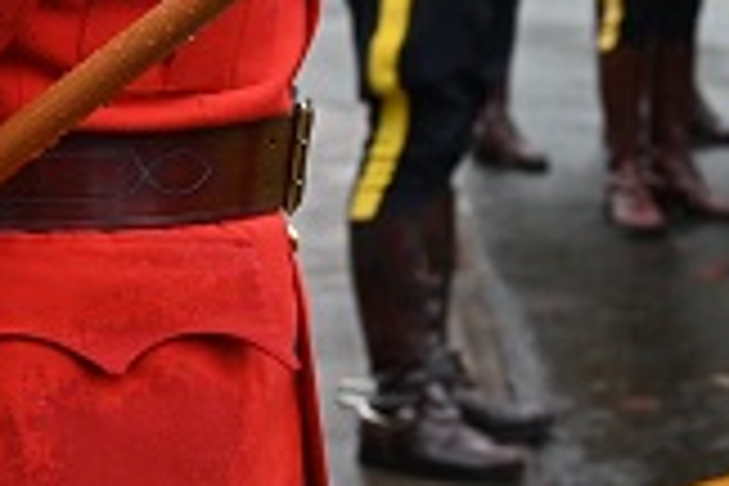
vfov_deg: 10.7
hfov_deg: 15.4
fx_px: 2551
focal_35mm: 126
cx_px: 994
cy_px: -126
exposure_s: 1/250
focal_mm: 34
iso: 280
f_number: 4
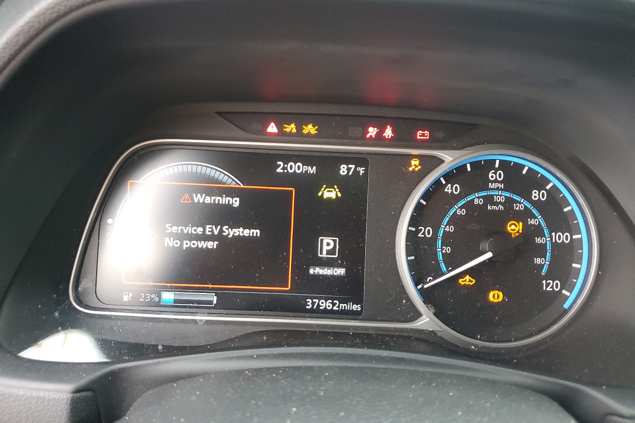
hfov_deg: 63.6
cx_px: 299
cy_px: 227
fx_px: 512
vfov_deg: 44.9
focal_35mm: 29
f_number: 1.5
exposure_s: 1/60.2
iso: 215
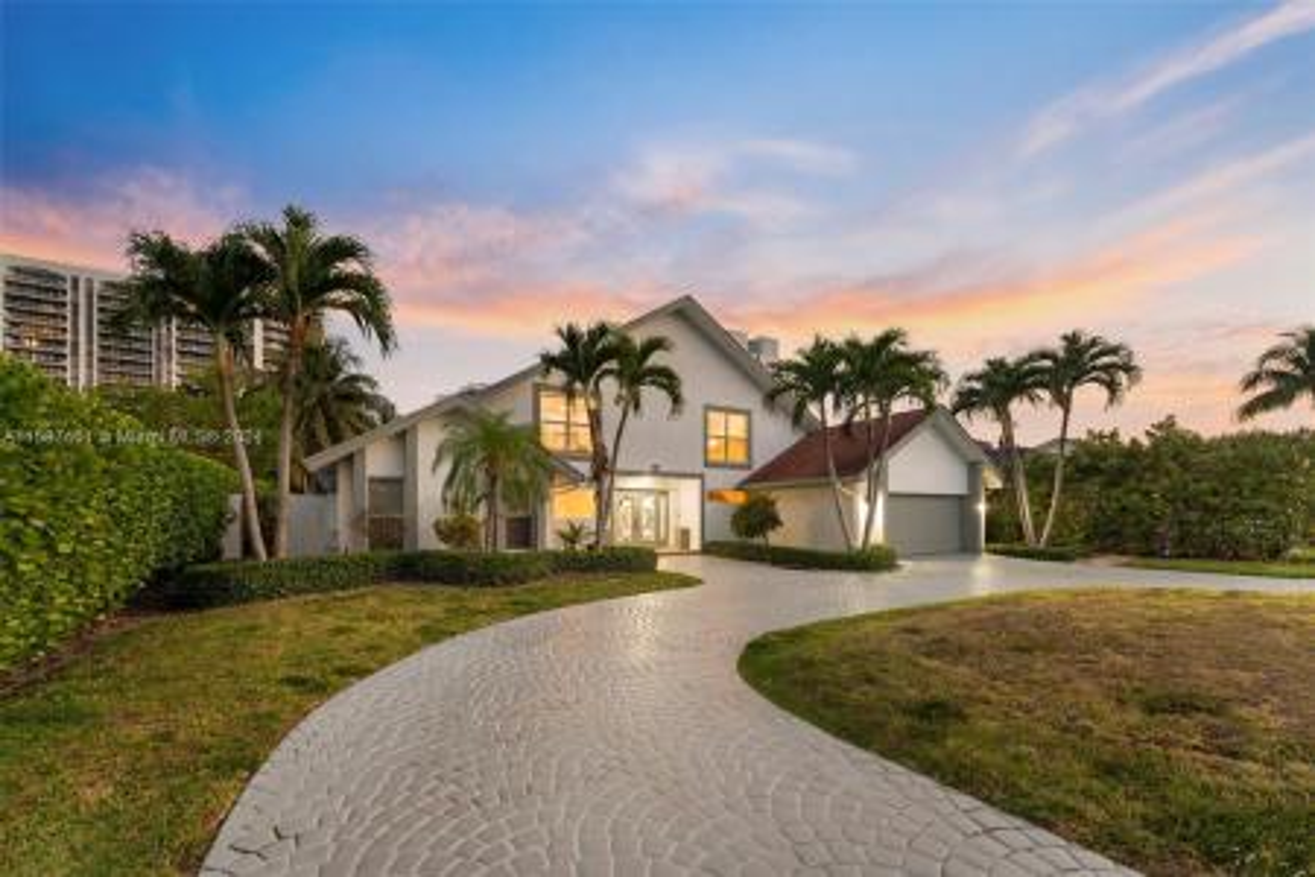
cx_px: 658
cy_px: 438
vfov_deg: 81.2
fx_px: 511
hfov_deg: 104.3
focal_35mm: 14
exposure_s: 10
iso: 100
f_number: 11
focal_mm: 14
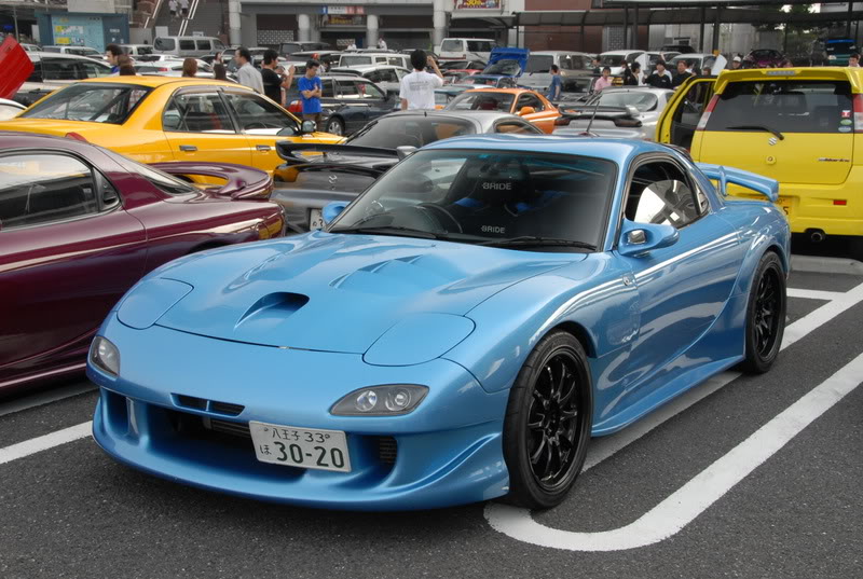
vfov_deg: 26.6
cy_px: 290
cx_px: 432
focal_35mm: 51
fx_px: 1225
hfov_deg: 38.8
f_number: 11
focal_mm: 34
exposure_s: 1/40
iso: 400
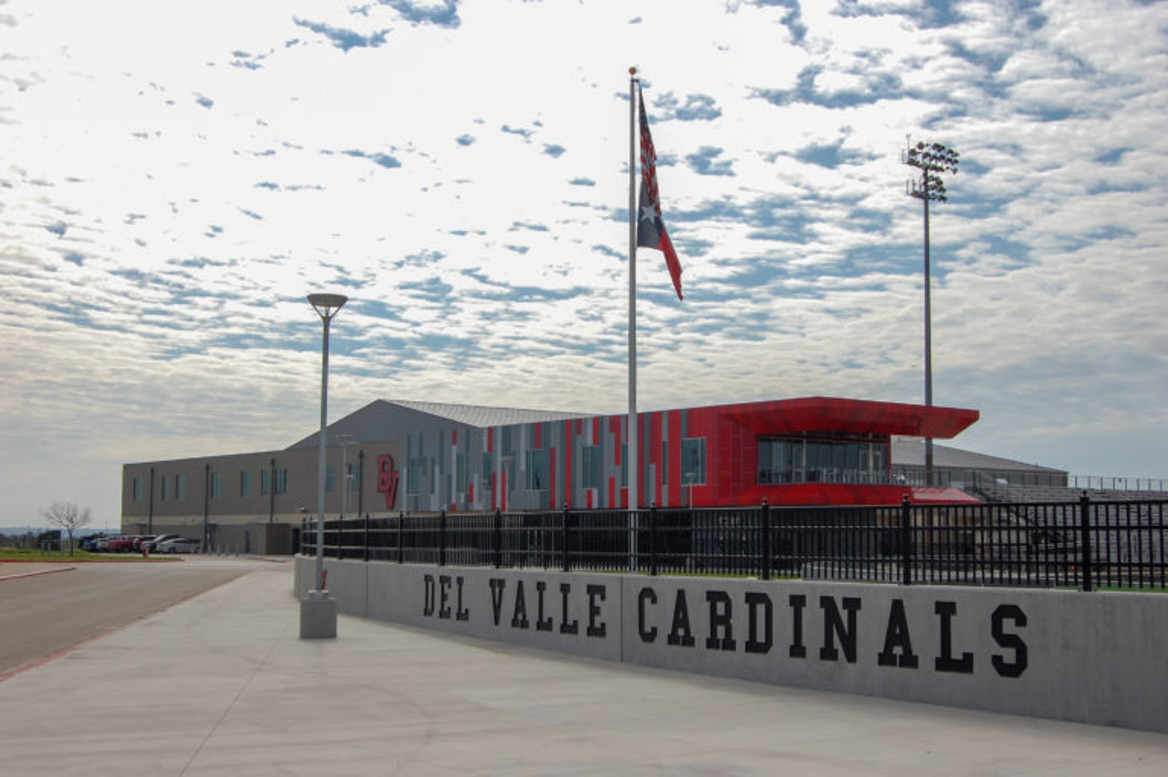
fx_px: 1508
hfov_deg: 42.3
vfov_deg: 28.9
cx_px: 584
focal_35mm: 46
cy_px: 388
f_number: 11
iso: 200
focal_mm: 31
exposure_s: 1/500
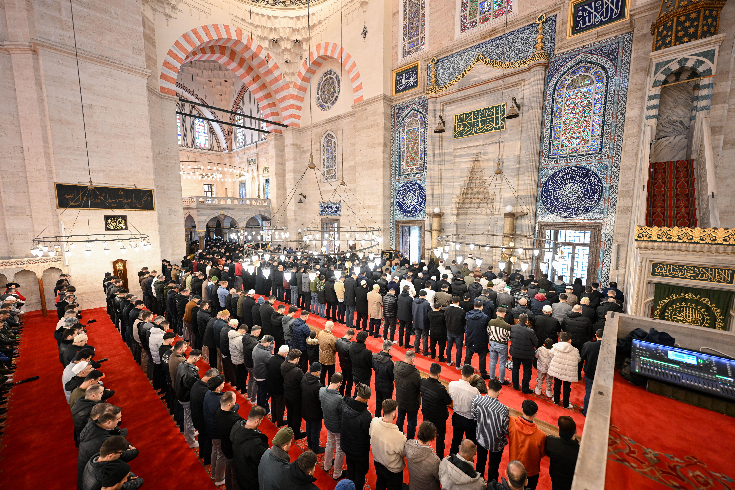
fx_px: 286
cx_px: 368
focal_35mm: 14
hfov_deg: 104.3
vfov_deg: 81.2
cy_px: 245
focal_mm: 14
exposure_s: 1/60
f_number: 2.8
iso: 2000
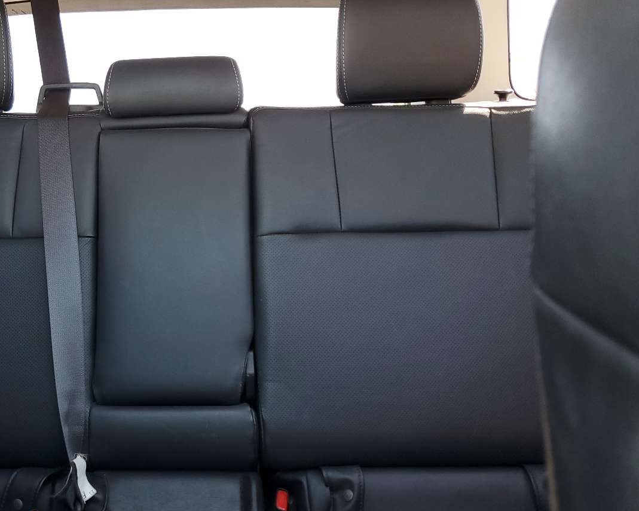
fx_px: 719
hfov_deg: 46.3
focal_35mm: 38
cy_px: 262
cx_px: 163
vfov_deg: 39.1
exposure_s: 1/120
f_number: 1.5
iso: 68
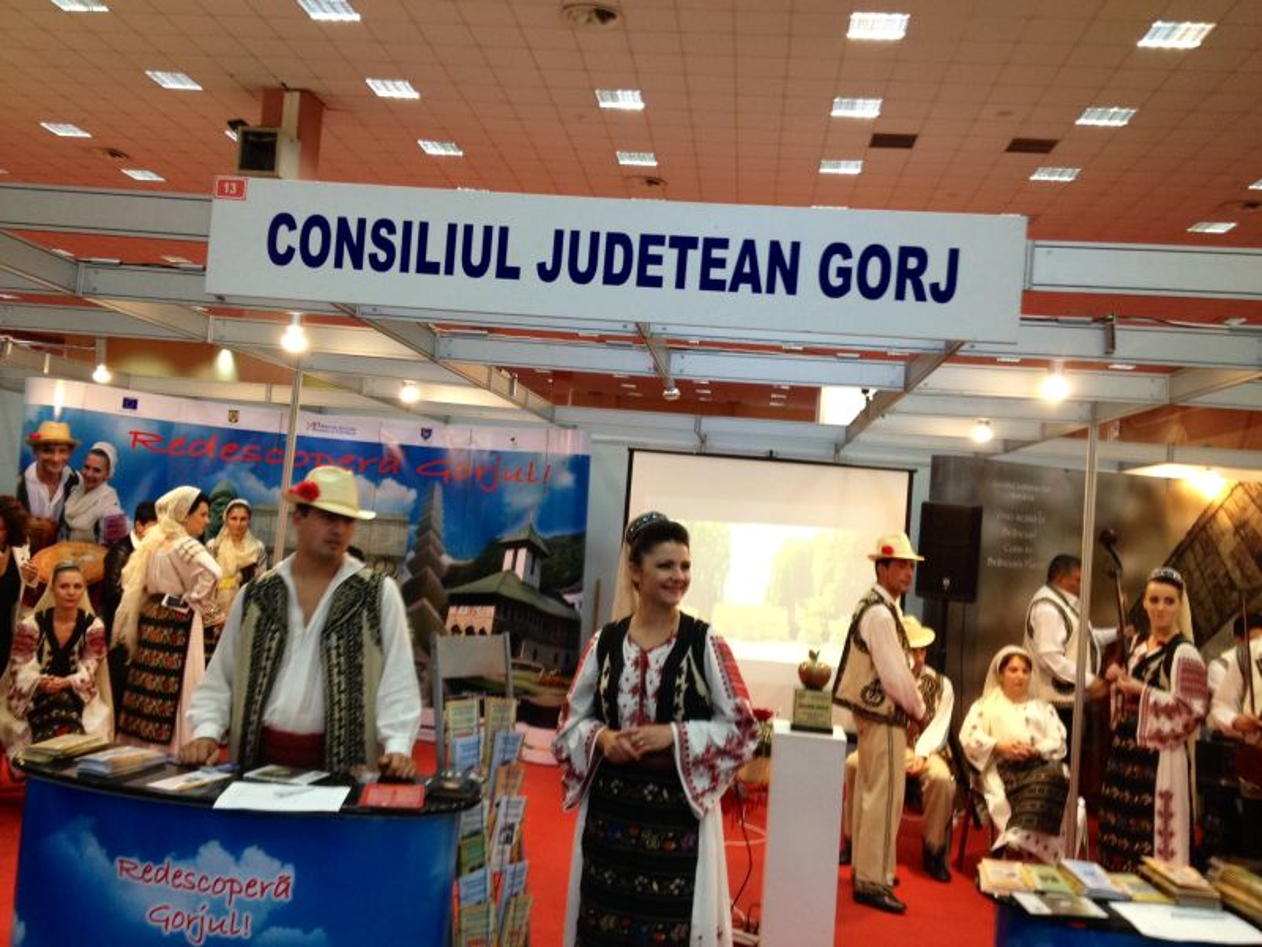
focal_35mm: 35
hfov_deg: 52.6
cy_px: 474
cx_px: 631
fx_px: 1276
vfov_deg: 40.7
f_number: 2.4
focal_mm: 4.28
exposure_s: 1/20
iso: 125
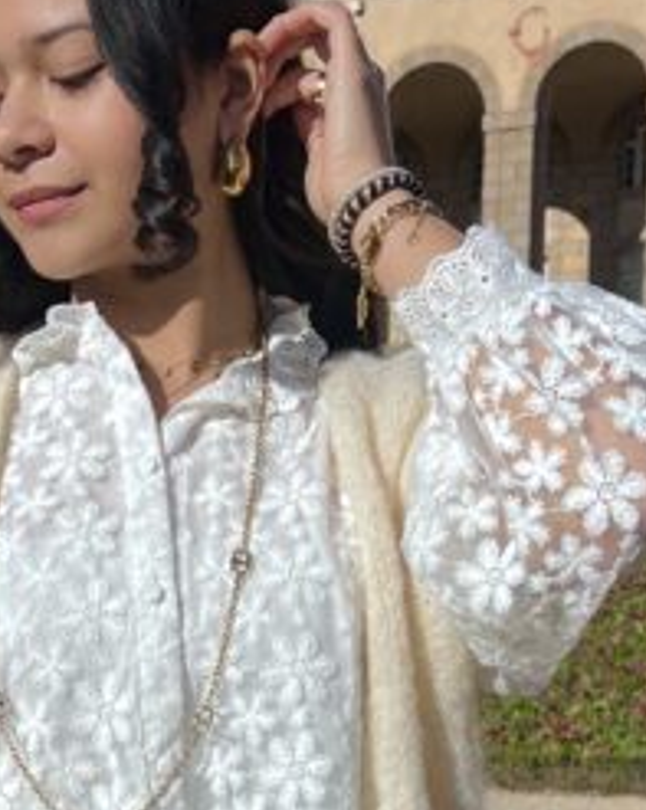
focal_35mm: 59
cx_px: 164
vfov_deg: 31.1
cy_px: 658
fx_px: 1413
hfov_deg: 25.5
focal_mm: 5.7
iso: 50
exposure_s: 1/6993
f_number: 1.5
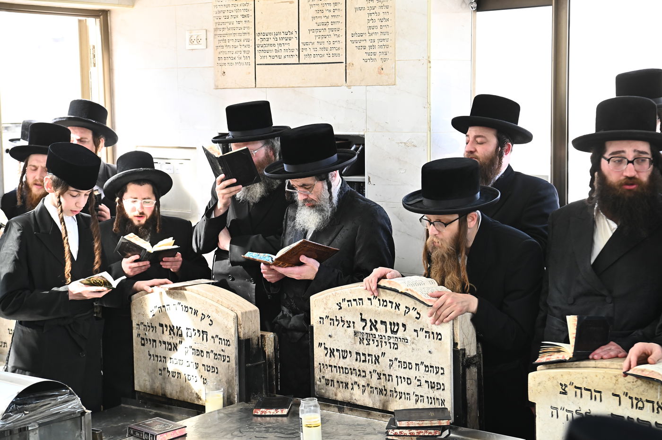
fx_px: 1286
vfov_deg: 19.4
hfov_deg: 28.9
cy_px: 220
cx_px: 331
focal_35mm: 70
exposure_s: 1/200
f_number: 7.1
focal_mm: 70
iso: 2000
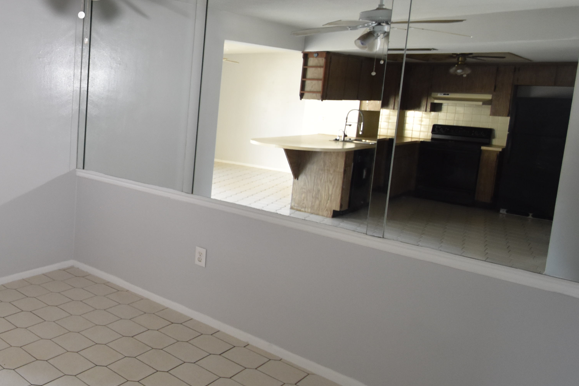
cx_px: 47
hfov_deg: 53.3
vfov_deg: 43.2
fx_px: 482
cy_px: 137
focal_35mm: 30
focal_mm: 10
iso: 800
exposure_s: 1/30
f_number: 3.5
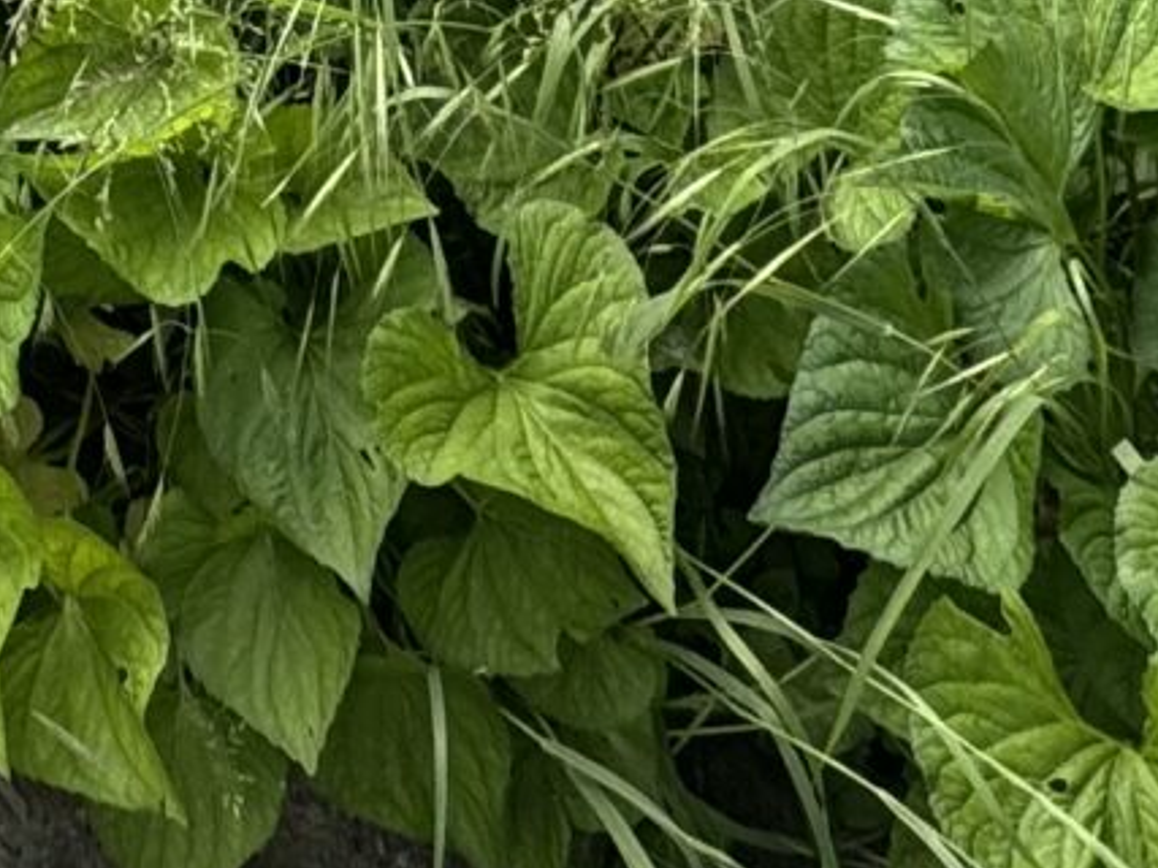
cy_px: -1541
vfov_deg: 11.9
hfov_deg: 22.0
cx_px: -119
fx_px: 2809
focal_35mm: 84
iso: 40
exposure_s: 1/224
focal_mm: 2.22
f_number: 2.2
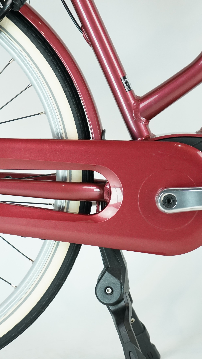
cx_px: 42
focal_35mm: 111
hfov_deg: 10.9
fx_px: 1057
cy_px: 178
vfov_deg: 19.3
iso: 2000
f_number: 5.6
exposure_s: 1/200
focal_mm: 70
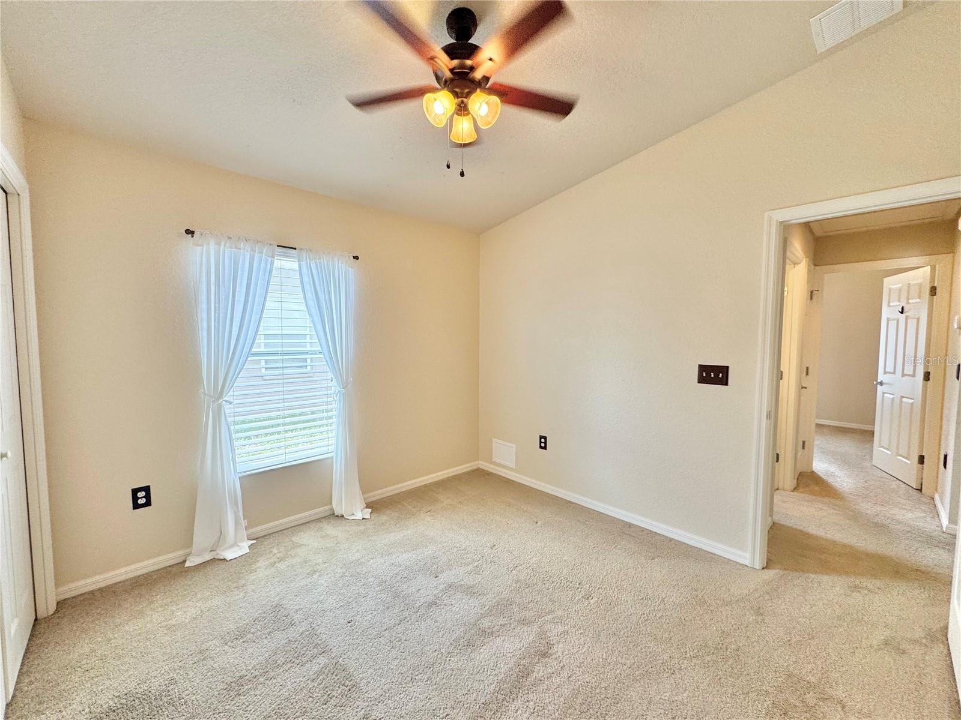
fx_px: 389
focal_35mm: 14
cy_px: 360
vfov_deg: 85.7
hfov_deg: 102.1
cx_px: 480
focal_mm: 2.22
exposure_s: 1/120
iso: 125
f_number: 2.2
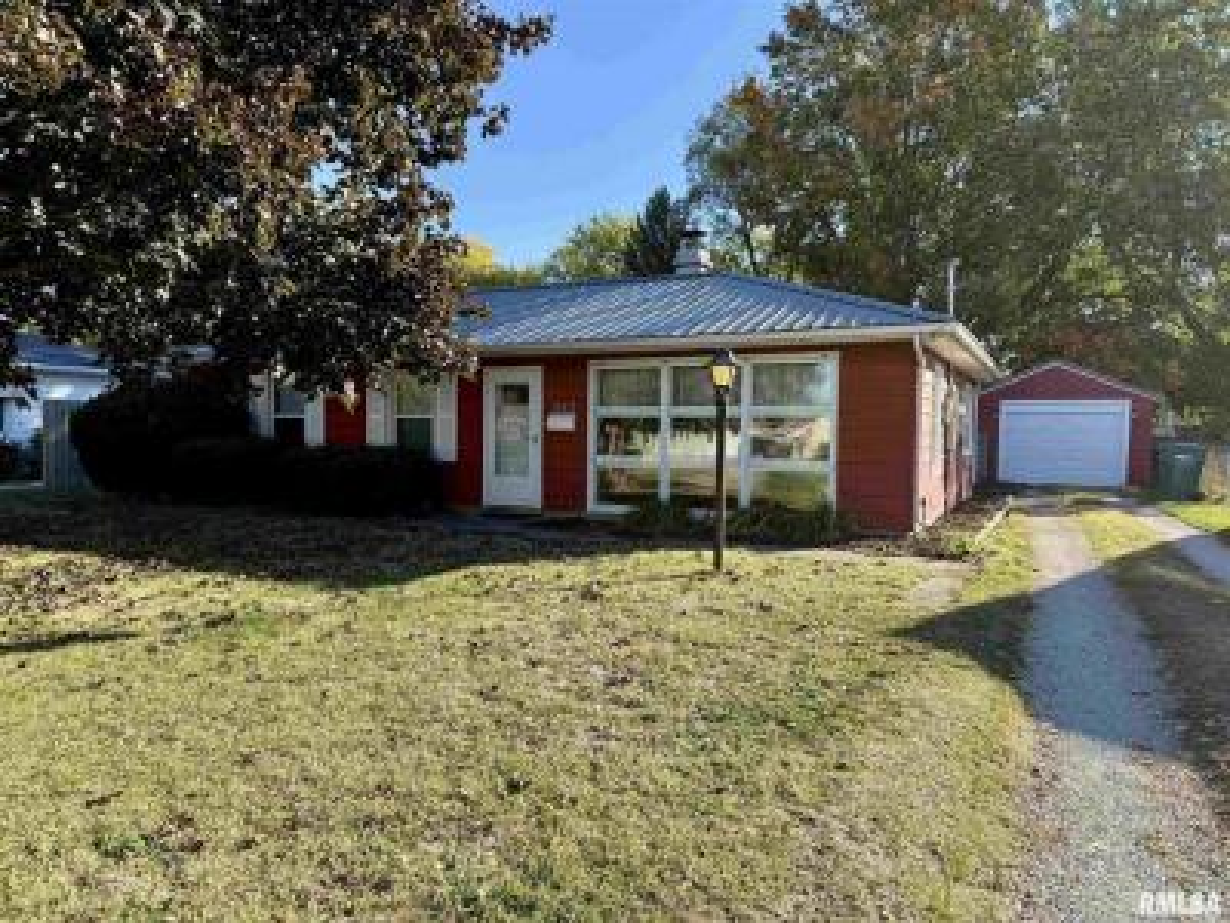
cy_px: 462
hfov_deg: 71.6
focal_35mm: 24
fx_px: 853
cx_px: 615
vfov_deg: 56.8
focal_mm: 6.76
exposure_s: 1/1493
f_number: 1.78
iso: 80
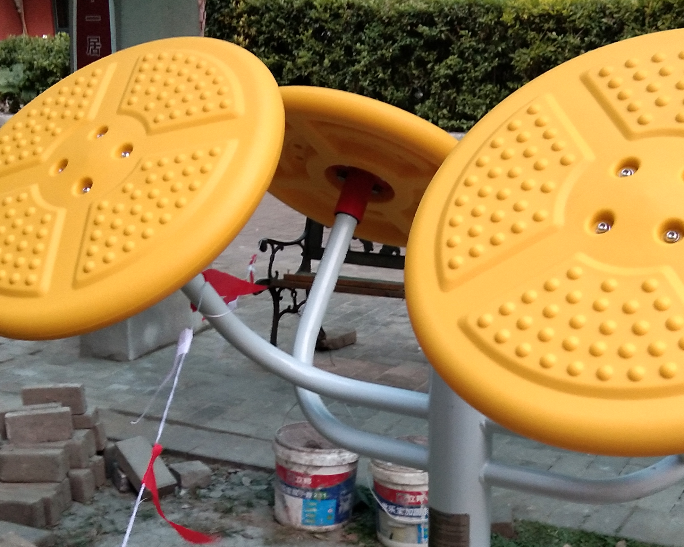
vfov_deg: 25.5
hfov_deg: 31.9
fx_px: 1195
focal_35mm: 59
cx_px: 395
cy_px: 414
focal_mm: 3.69
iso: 400
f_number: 2.2
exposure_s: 1/33.3
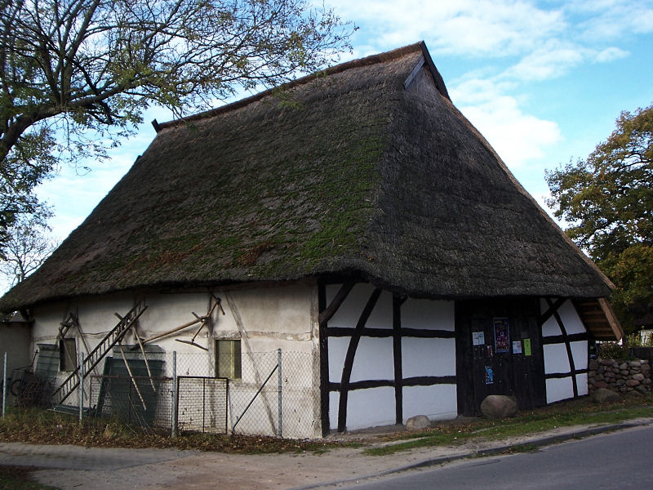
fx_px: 736
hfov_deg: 47.9
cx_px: 326
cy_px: 245
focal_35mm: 39
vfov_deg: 36.8
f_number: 3.9
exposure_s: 1/200
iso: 64
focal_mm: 6.4
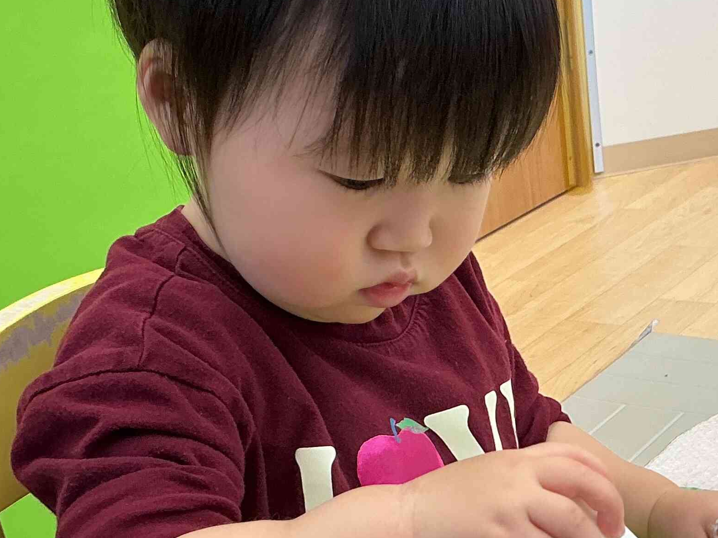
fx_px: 1556
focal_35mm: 75
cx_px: 554
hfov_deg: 25.6
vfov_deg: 19.5
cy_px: 381
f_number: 1.8
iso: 40
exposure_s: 1/60
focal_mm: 3
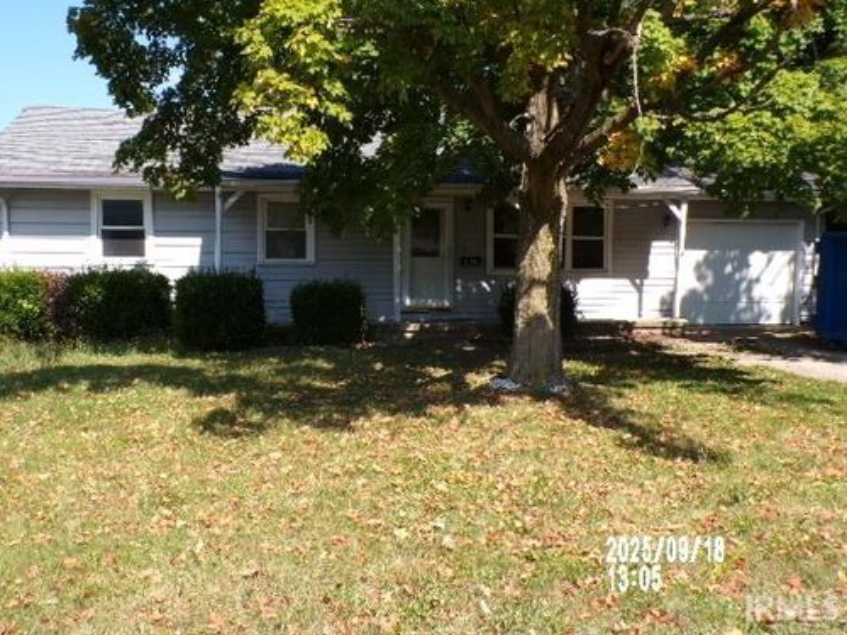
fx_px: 783
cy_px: 318
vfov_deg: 44.2
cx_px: 424
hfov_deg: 56.8
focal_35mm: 32
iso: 100
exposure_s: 1/250
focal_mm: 5.8
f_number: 4.8
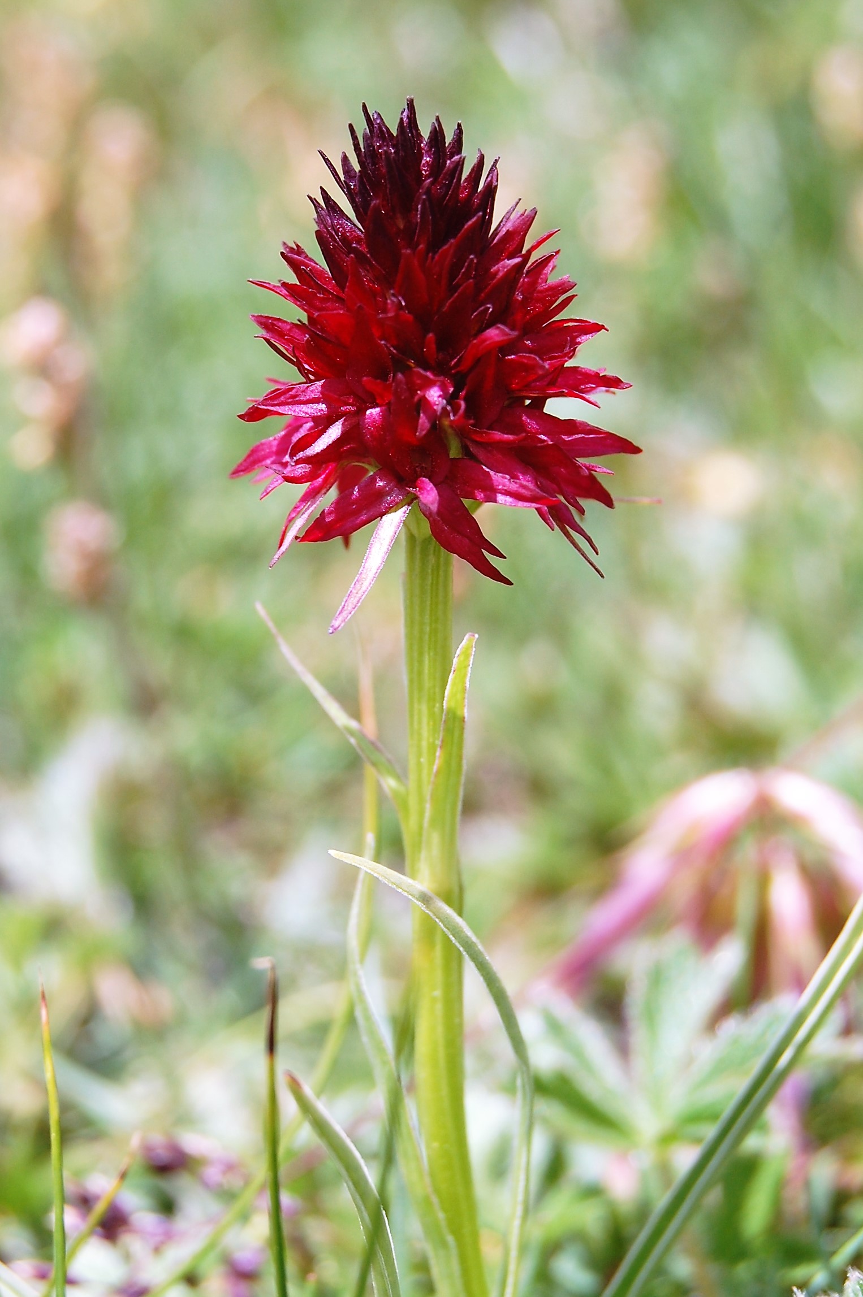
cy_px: 648
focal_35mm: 82
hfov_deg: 16.5
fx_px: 2972
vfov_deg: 24.6
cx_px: 432
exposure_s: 1/250
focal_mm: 55
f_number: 8
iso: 200
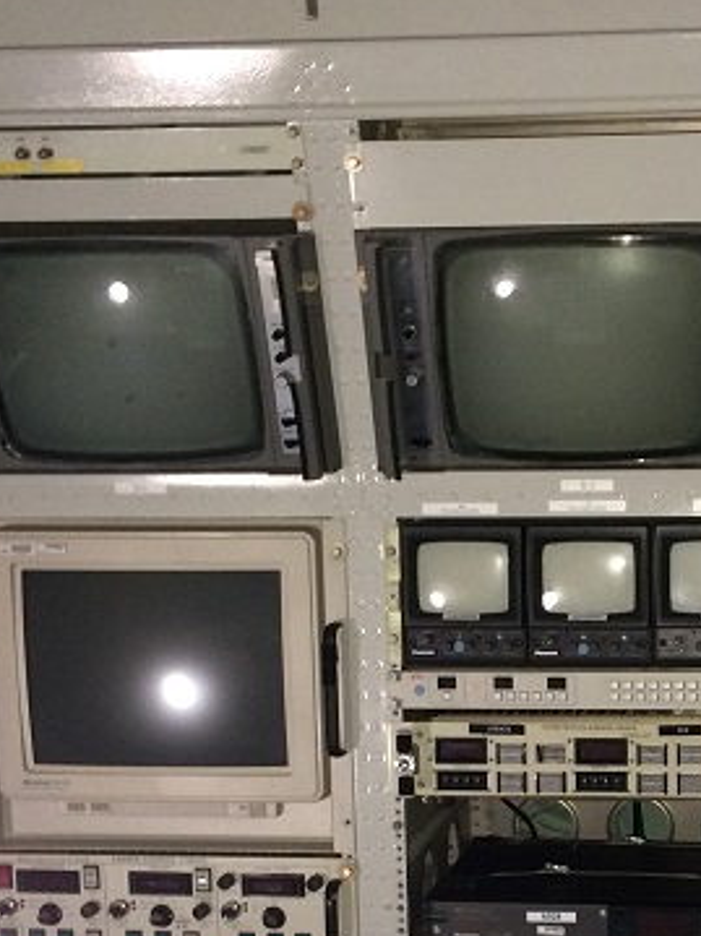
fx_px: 1783
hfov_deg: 21.7
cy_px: 720
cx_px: 631
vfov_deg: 28.9
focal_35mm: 66
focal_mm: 4.15
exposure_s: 1/16
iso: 200
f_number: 2.2
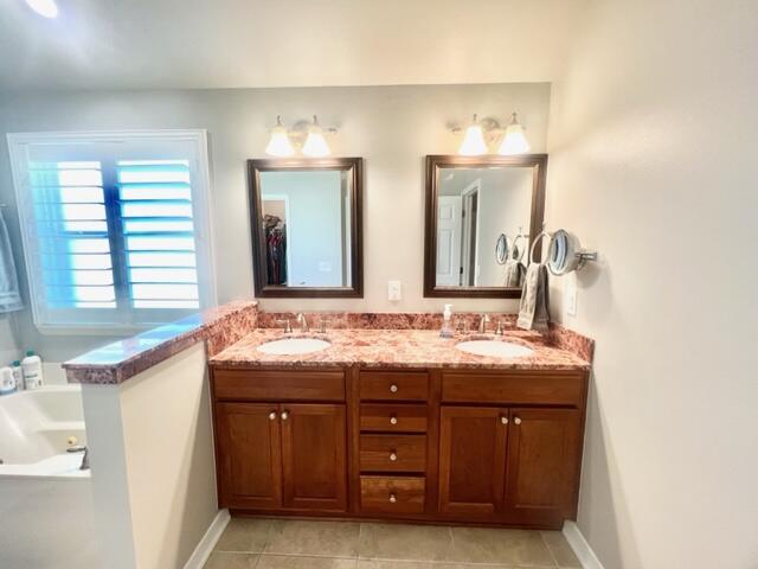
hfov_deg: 106.2
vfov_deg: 89.9
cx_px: 379
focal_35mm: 13
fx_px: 285
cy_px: 284
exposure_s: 1/60
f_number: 1.8
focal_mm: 1.57
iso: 125
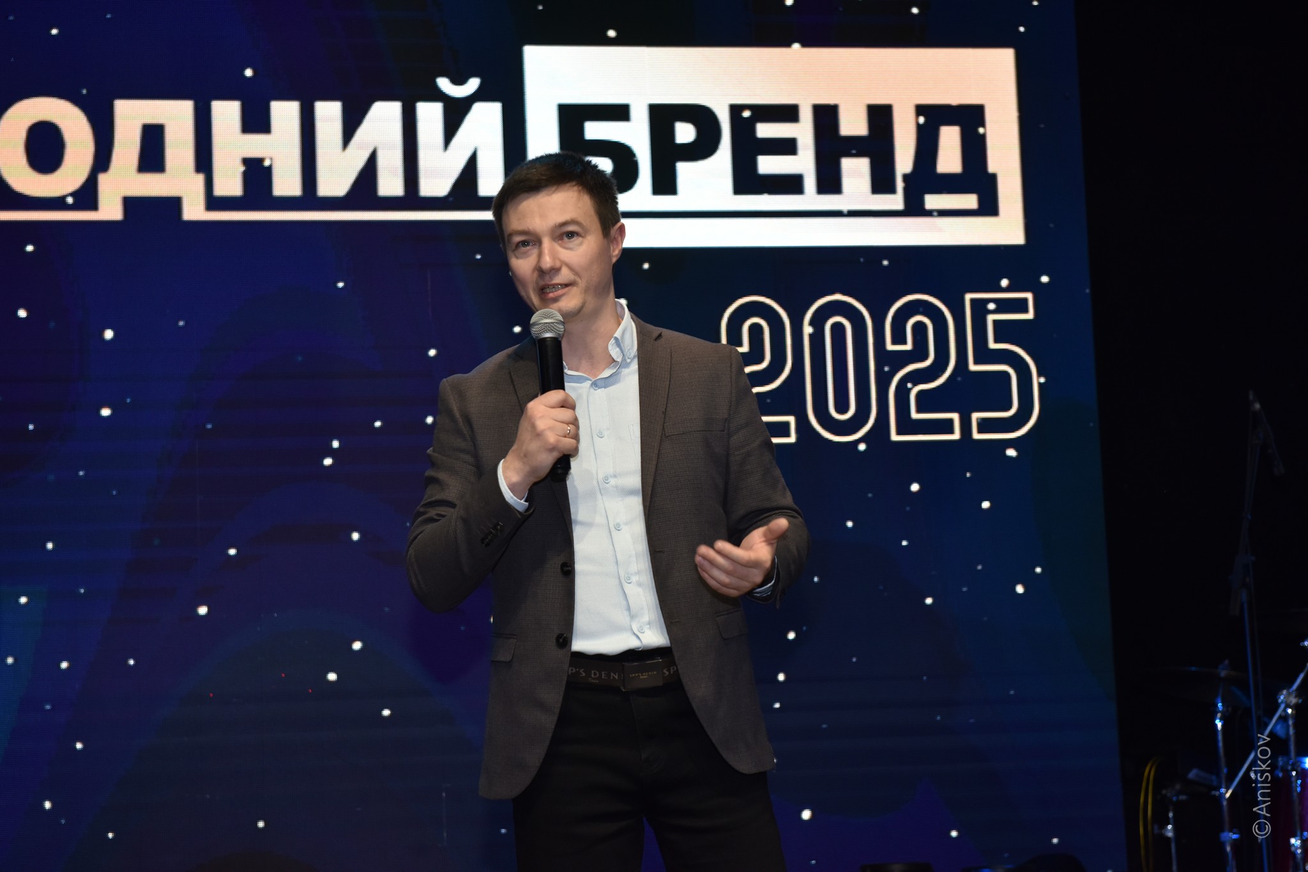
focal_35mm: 70
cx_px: 654
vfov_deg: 19.5
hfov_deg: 28.8
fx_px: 2543
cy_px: 436
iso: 800
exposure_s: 1/125
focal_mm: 70
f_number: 4.5
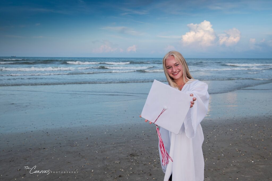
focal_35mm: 30
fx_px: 227
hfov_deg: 61.9
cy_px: 90
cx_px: 136
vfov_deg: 43.6
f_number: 5
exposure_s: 1/250
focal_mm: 30
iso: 200
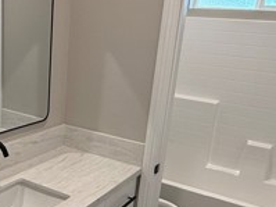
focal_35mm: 45
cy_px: 138
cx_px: 90
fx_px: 359
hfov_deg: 41.5
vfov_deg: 31.9
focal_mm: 2.22
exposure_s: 1/120
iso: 250
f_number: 2.2
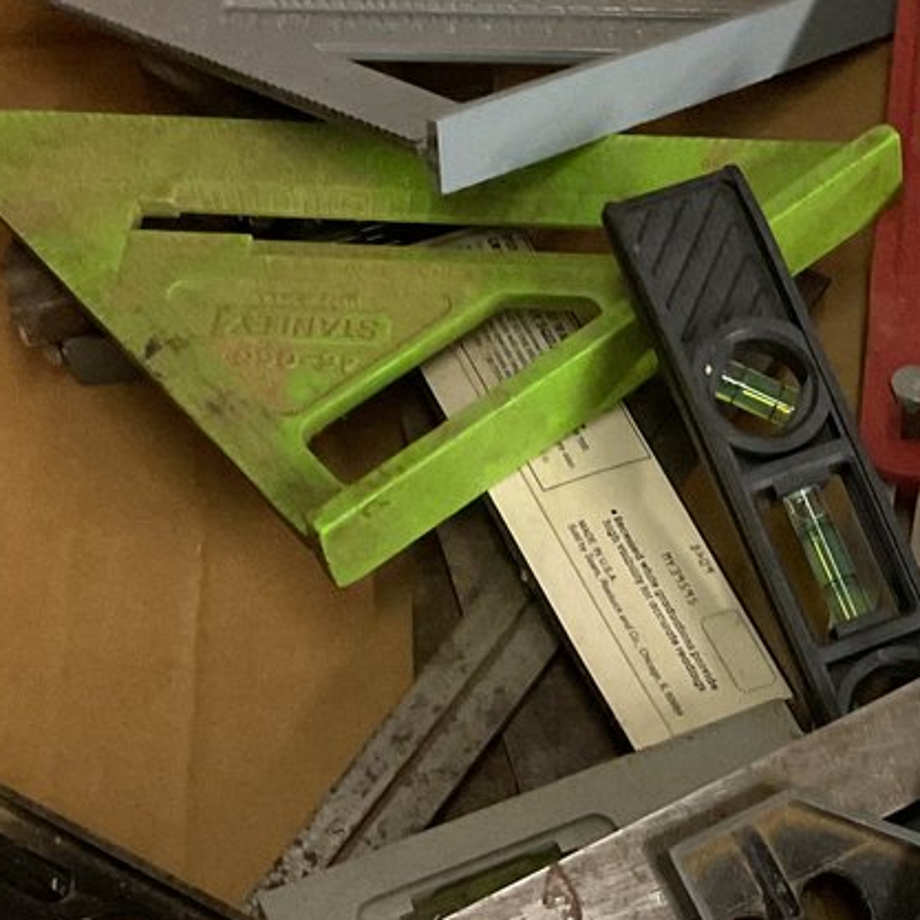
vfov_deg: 18.4
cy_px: 791
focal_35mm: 93
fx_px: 2796
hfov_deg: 18.1
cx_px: 974
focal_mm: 3
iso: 250
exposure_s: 1/60
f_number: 1.8
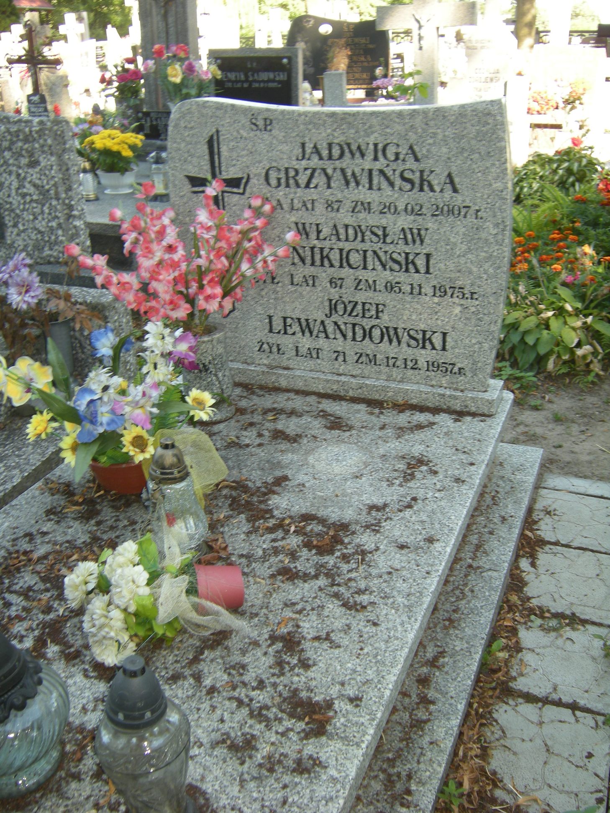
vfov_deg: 58.4
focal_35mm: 31
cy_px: 406
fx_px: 728
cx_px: 305
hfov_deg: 45.4
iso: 64
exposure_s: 1/55.1
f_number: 2.9
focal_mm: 5.3
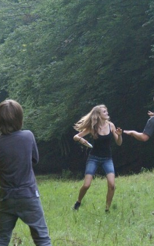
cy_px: 153
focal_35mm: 200
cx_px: 178
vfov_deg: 10.5
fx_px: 1341
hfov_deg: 6.5
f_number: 5.6
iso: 800
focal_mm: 70
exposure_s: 1/250
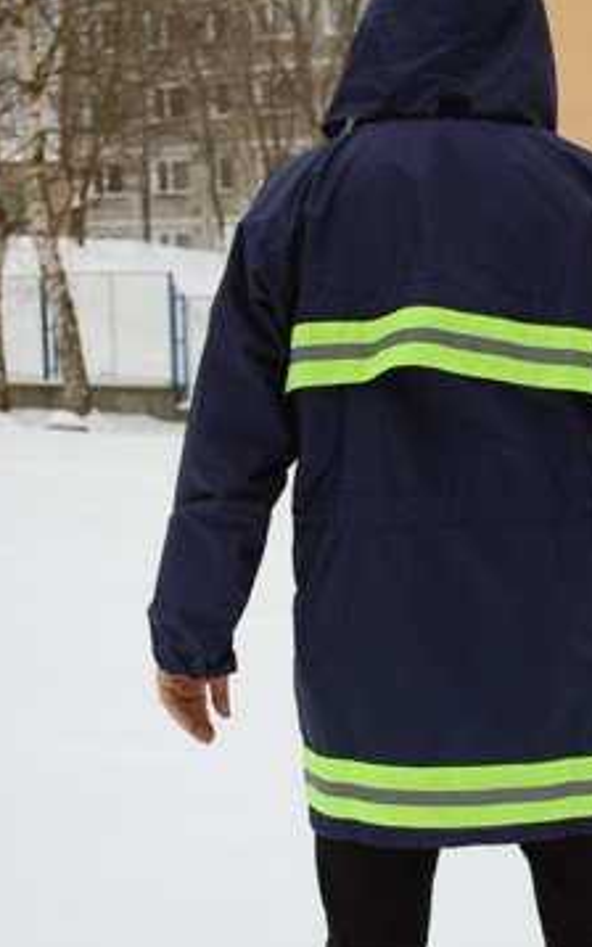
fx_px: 3633
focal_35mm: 141
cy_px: 593
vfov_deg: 14.8
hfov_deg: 9.3
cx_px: 500
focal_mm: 55
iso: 200
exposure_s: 1/125
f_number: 5.6
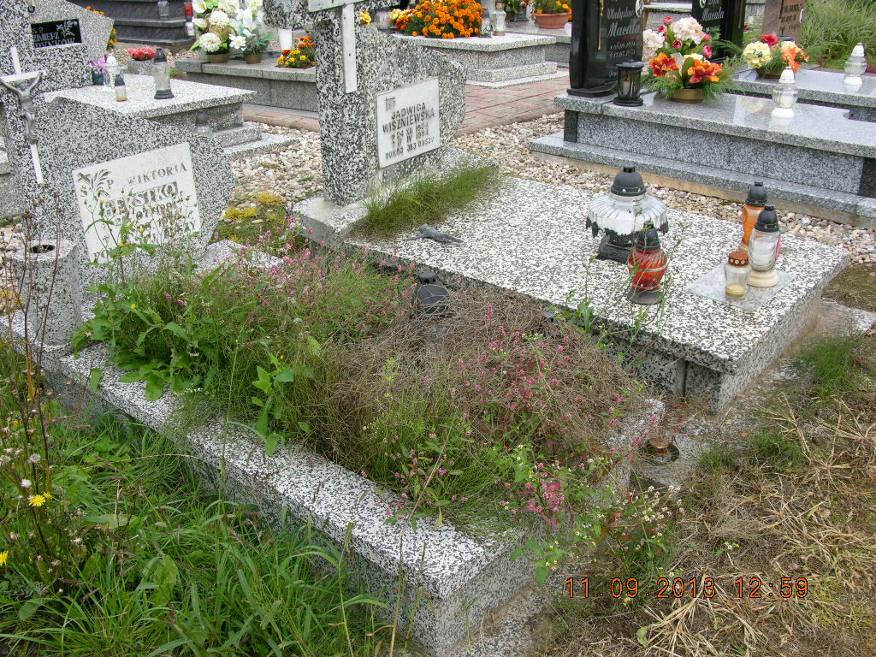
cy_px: 328
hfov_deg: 52.6
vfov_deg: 40.7
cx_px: 438
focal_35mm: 35
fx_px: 886
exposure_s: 1/130
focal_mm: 8.9
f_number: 5
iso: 50
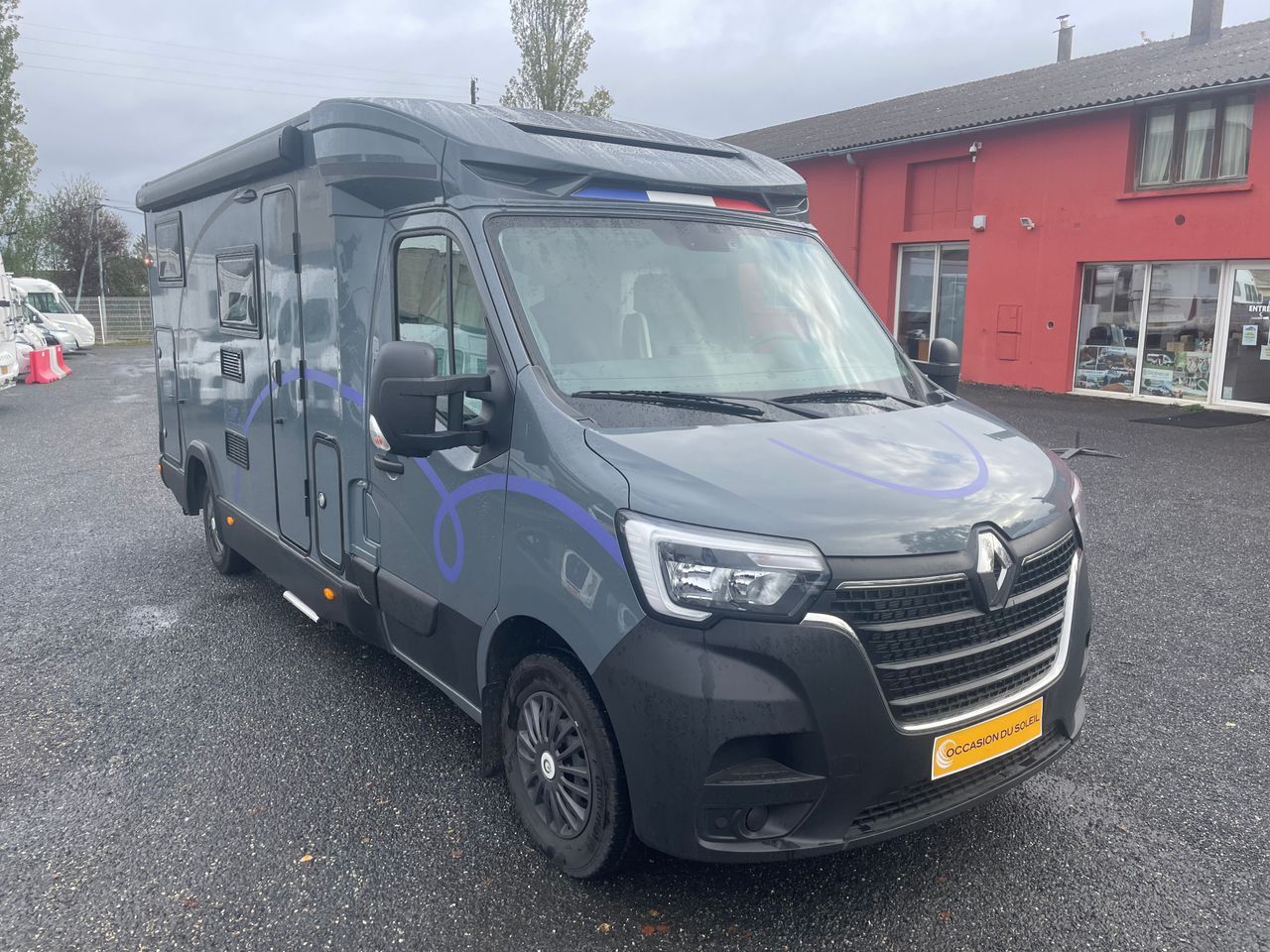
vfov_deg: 53.1
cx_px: 635
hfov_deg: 67.3
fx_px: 954
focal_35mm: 26
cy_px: 476
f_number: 1.6
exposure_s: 1/518
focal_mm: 4.2
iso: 32
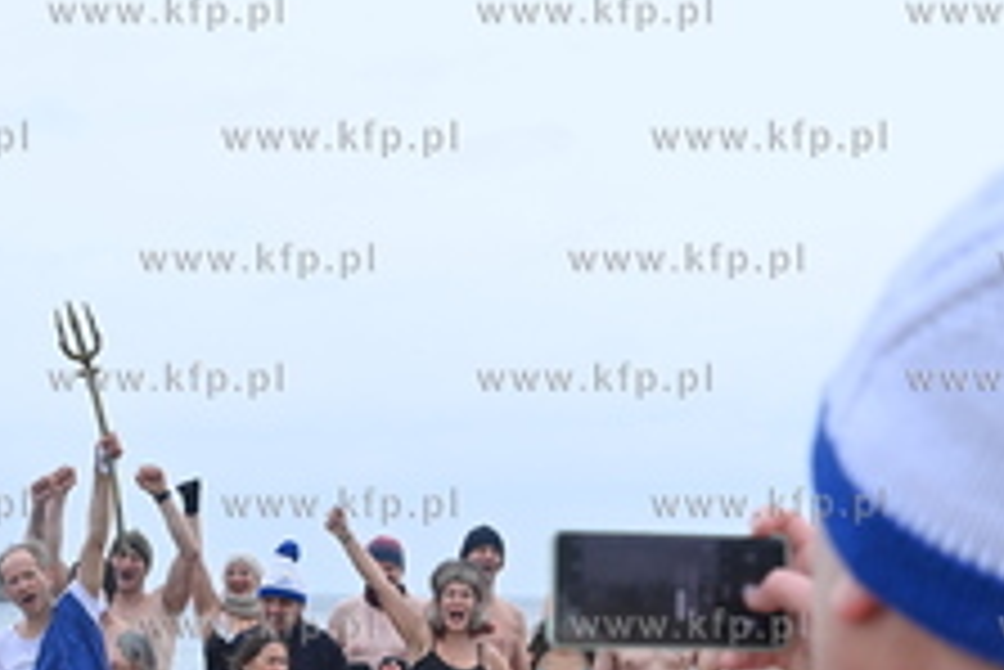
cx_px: 500
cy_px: 564
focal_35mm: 86
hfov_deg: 23.6
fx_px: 2400
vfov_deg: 15.8
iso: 500
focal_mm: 48
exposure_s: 1/250
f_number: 5.6
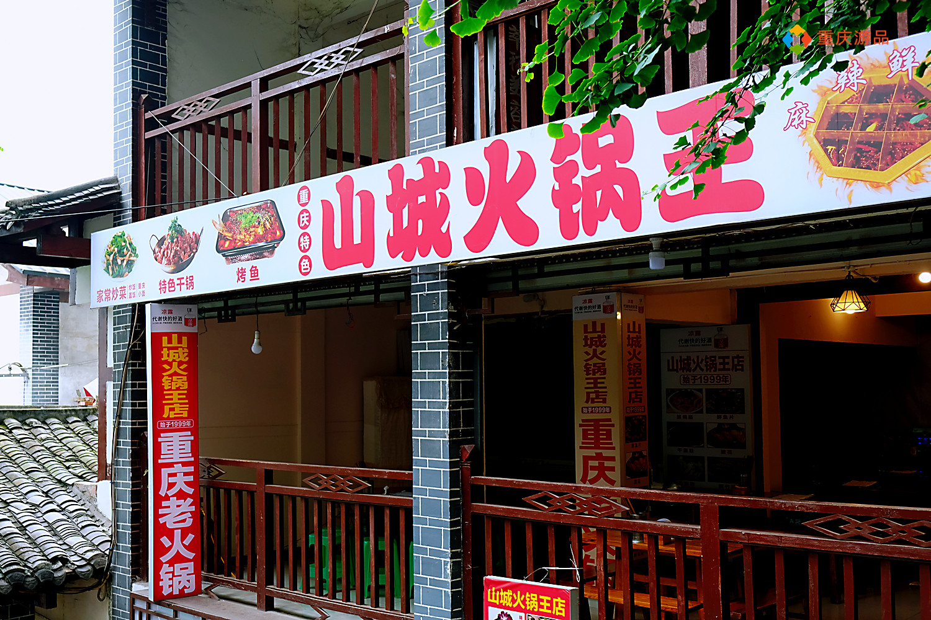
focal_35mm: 31
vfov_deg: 42.3
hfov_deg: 60.3
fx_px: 802
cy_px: 310
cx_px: 466
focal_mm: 20.5
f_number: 4
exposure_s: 1/60
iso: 200
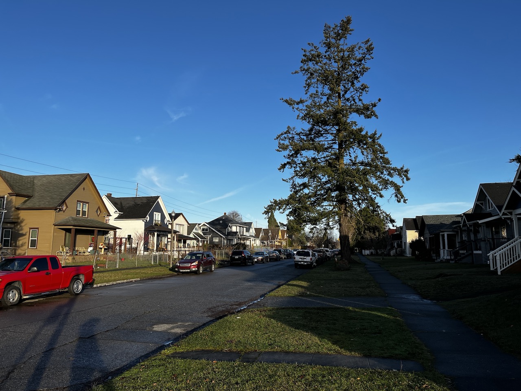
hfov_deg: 67.3
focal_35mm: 26
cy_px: 196
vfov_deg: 53.1
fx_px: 391
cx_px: 260
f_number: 1.6
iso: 50
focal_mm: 5.1
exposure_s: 1/2024
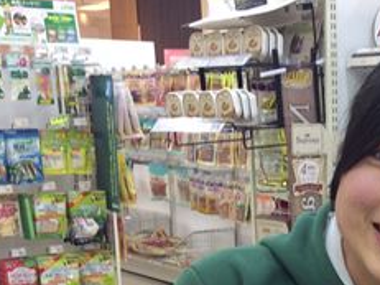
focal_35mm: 83
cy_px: 313
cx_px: 395
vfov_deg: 17.2
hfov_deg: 22.5
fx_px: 911
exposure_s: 1/24
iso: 50
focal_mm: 3.3
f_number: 2.4
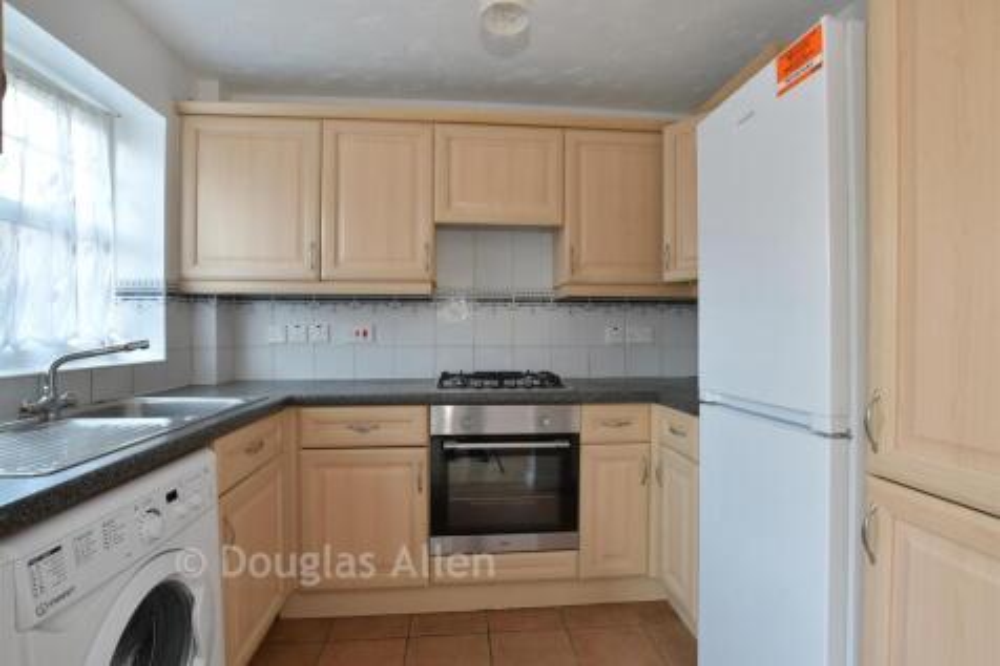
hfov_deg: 96.8
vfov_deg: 73.7
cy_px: 333
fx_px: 444
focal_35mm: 16
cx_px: 500
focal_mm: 11
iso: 100
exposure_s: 1
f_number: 8
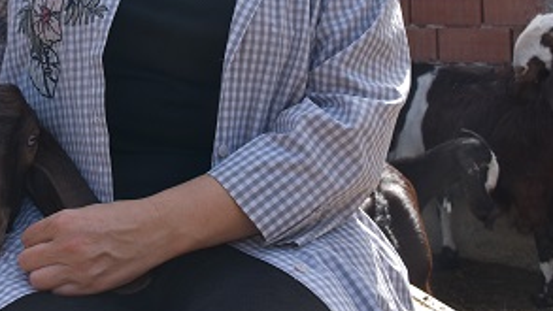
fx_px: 851
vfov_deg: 19.8
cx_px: 66
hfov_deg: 34.2
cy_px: -38
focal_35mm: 58
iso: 280
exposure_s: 1/500
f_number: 8
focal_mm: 18
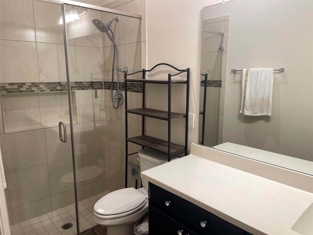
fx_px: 226
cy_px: 118
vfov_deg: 54.9
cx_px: 156
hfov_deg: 69.4
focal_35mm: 25
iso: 64
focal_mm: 5.1
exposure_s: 1/60
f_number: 1.6
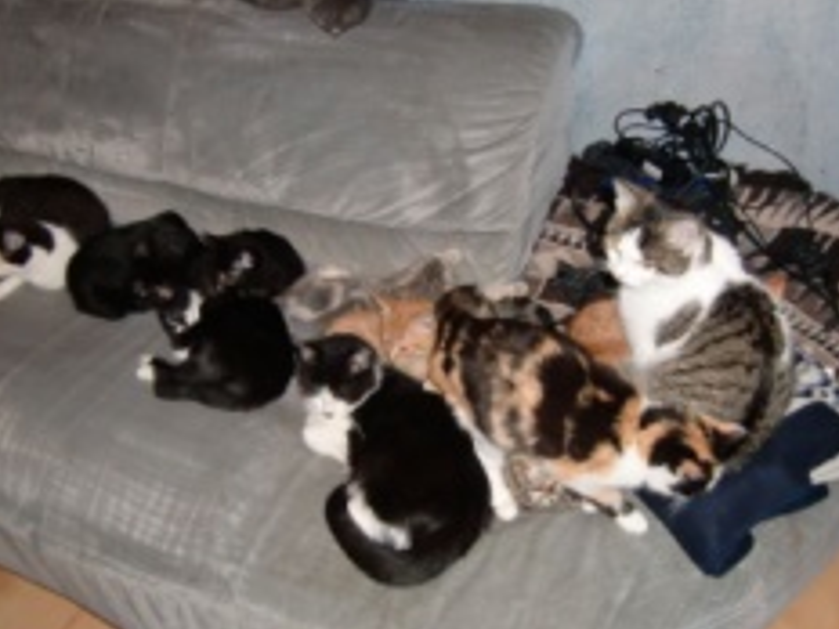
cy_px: 295
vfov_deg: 39.6
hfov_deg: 51.3
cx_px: 445
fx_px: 873
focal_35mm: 36
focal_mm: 4.3
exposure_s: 1/15
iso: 400
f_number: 3.2
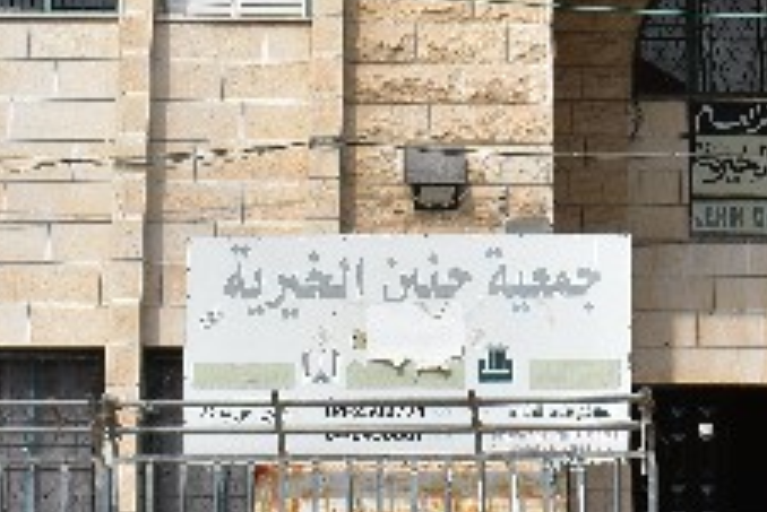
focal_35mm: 156
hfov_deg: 13.1
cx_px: 628
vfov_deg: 8.5
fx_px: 3331
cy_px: -326
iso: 320
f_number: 11
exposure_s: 1/500
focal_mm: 23
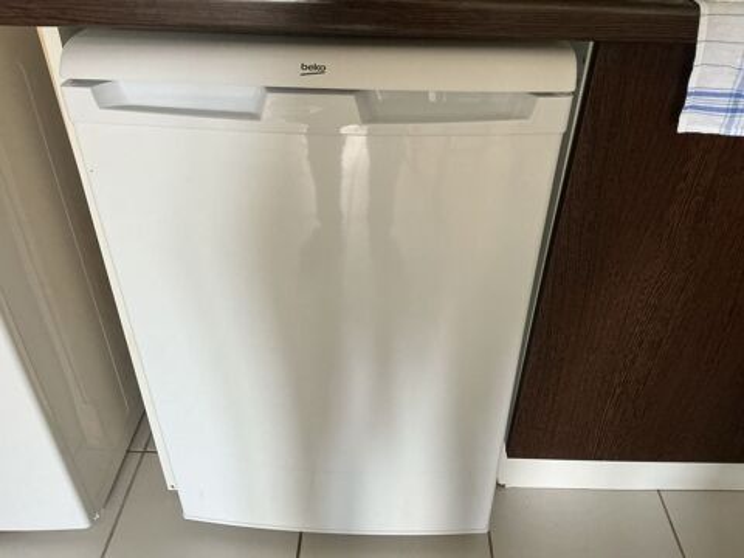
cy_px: 279
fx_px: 623
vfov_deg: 48.2
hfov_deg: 61.7
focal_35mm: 29
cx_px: 372
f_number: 1.8
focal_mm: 3
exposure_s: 1/60
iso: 160
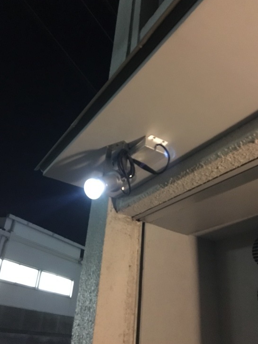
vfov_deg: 56.8
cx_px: 127
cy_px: 171
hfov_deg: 44.2
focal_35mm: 32
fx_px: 318
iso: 800
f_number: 2.2
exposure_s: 1/15
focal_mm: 4.15
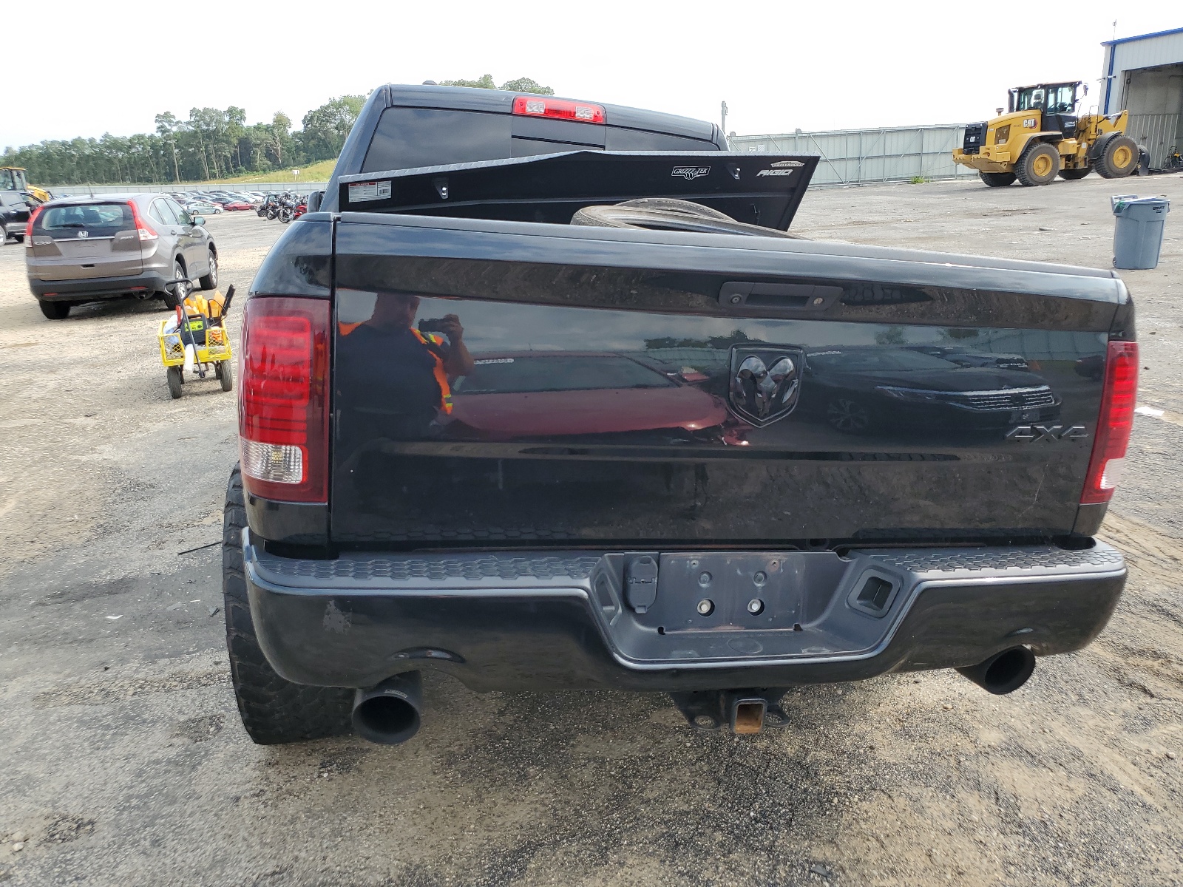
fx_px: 889
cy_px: 444
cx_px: 592
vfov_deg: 53.1
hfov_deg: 67.3
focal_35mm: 26
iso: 50
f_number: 1.5
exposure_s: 1/1111
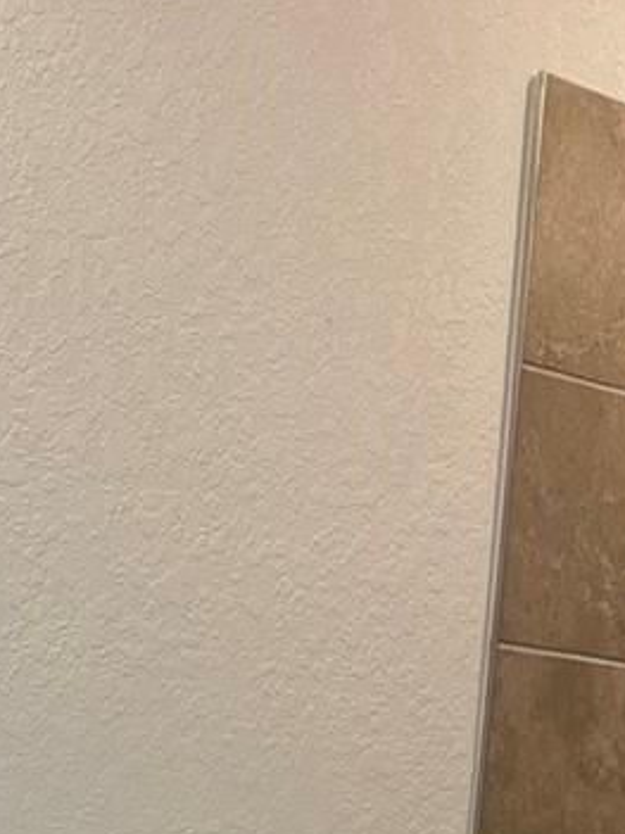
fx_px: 1975
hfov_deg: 17.8
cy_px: 1304
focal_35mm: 82
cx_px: 128
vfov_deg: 20.0
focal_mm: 6.86
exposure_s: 1/120
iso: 125
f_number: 1.78
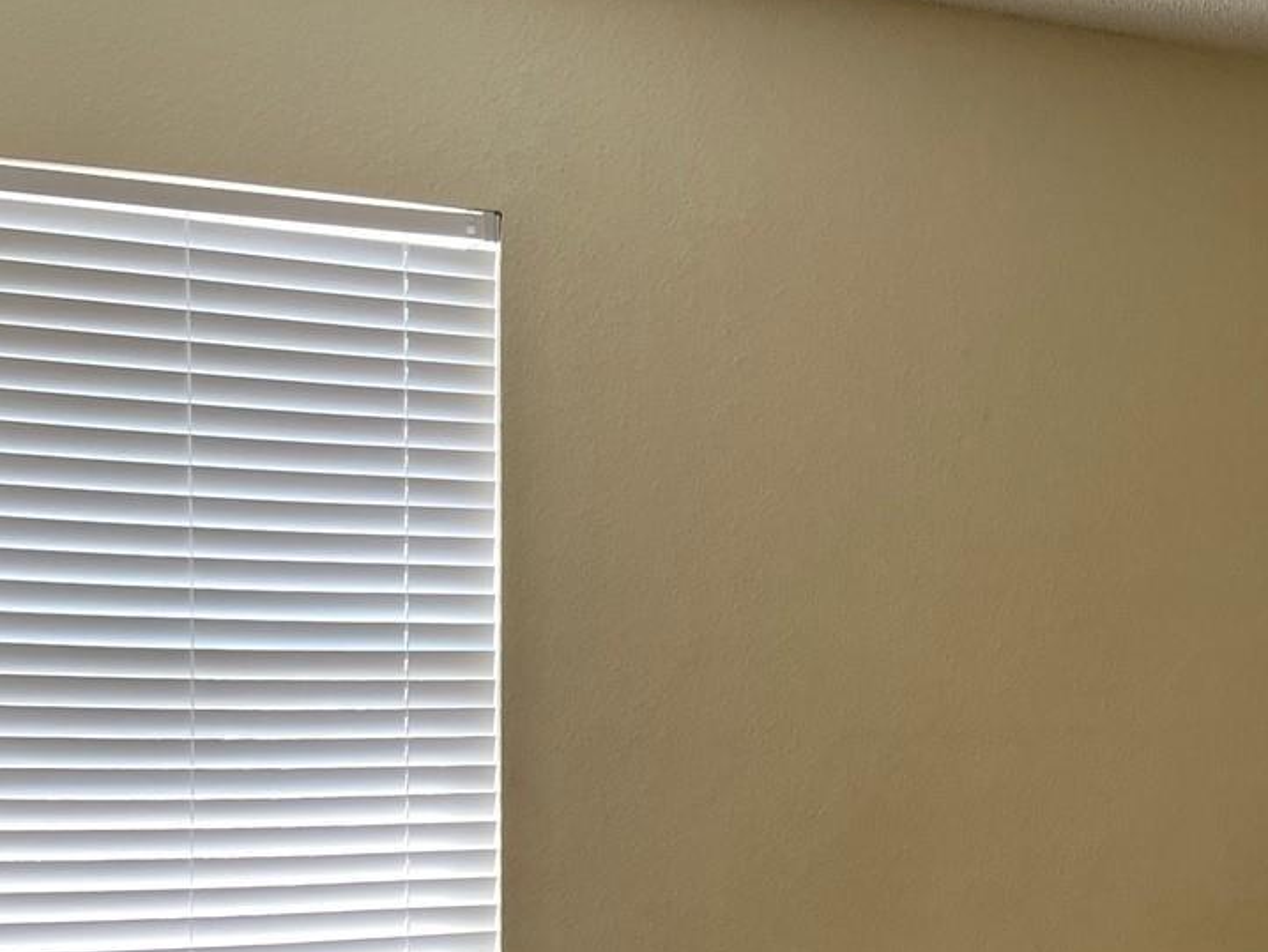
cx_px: 1272
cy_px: 704
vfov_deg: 25.0
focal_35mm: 58
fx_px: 2125
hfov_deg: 30.8
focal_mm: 5.1
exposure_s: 1/121
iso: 100
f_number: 1.6
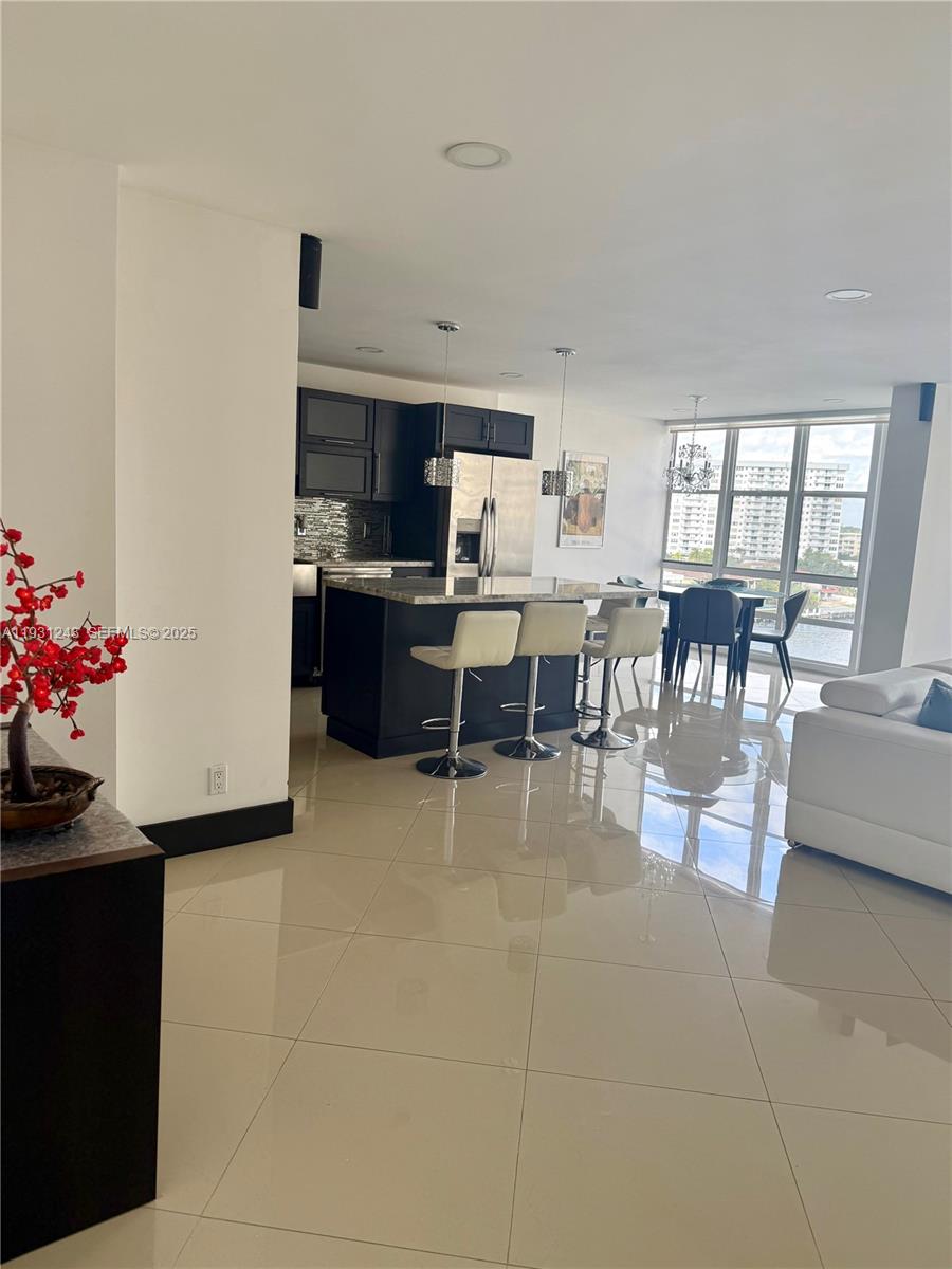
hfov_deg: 56.8
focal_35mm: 24
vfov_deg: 71.6
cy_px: 634
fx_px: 880
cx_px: 476
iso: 125
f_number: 1.78
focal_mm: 6.76
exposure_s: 1/243
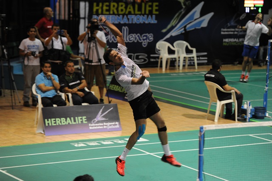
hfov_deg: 15.8
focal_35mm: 130
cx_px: 136
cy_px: 90
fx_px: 982
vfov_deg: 10.5
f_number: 2.8
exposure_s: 1/200
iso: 4000
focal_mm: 130
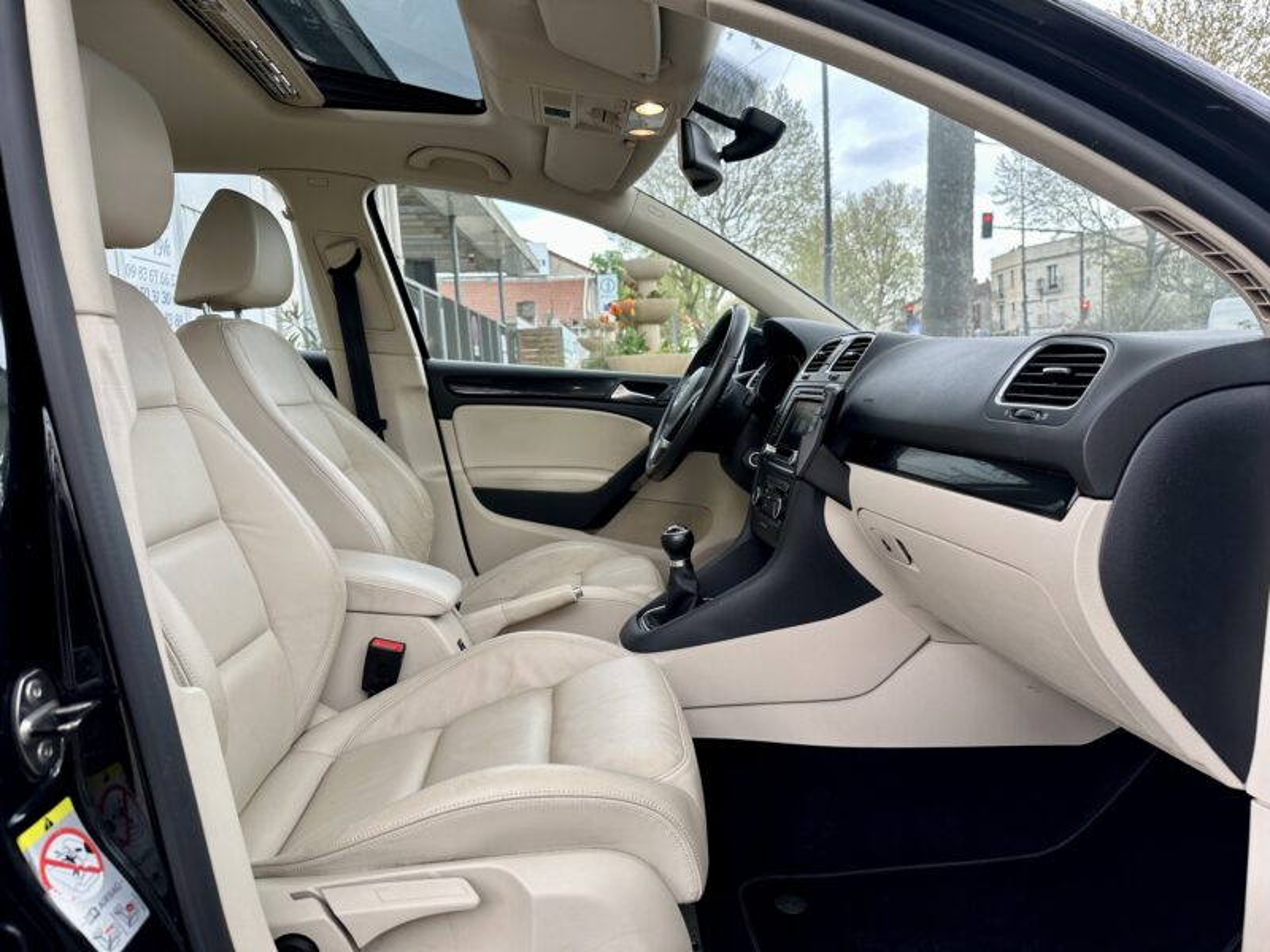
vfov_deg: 56.8
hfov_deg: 71.6
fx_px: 881
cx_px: 635
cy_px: 476
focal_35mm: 24
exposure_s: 1/173
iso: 64
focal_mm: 6.86
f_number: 1.78
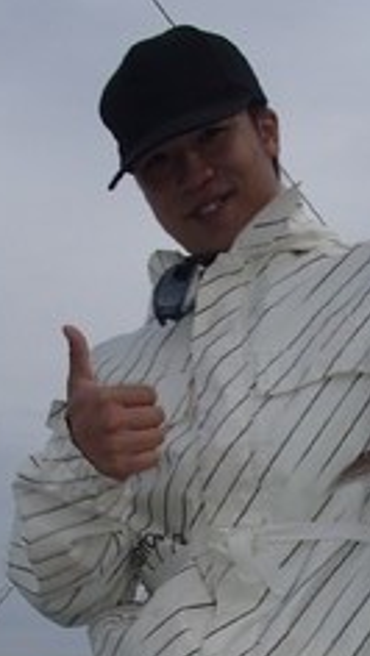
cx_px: 306
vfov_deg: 32.0
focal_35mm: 62
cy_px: 603
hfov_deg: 19.2
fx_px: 1080
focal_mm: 5
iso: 100
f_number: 11
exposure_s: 1/160
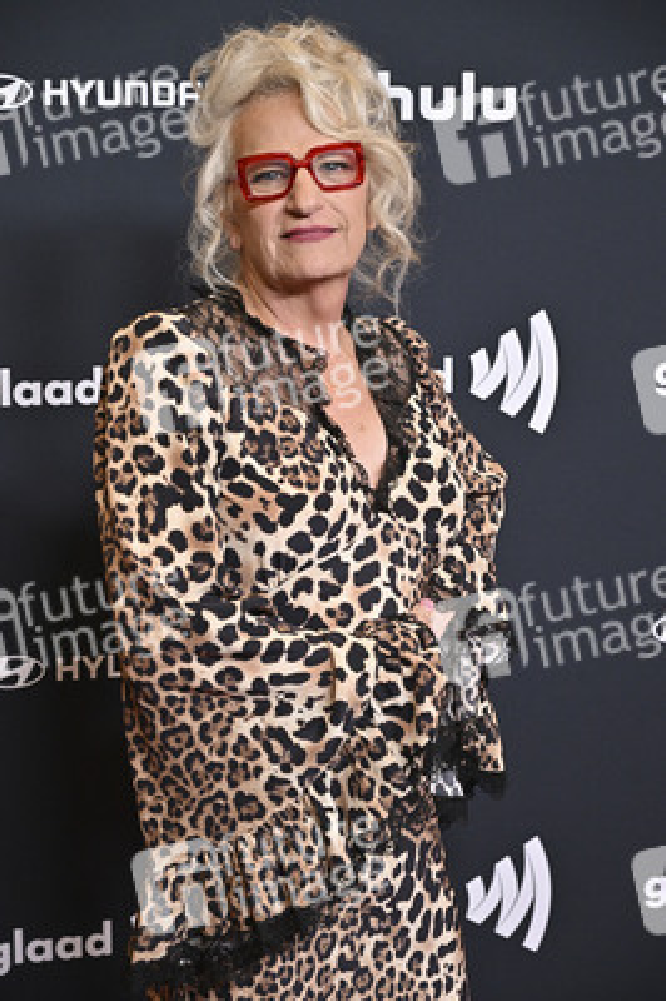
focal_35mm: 75
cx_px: 333
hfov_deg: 18.2
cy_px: 500
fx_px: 2085
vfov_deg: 27.0
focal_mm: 75
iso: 4000
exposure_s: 1/250
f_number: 5.6
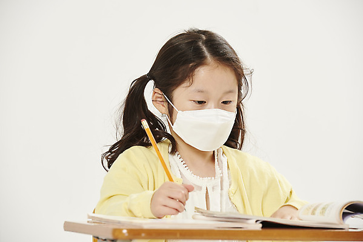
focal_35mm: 200
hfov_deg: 10.3
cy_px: 121
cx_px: 182
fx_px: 2018
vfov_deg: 6.9
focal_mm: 200
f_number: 8
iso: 125
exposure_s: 1/125
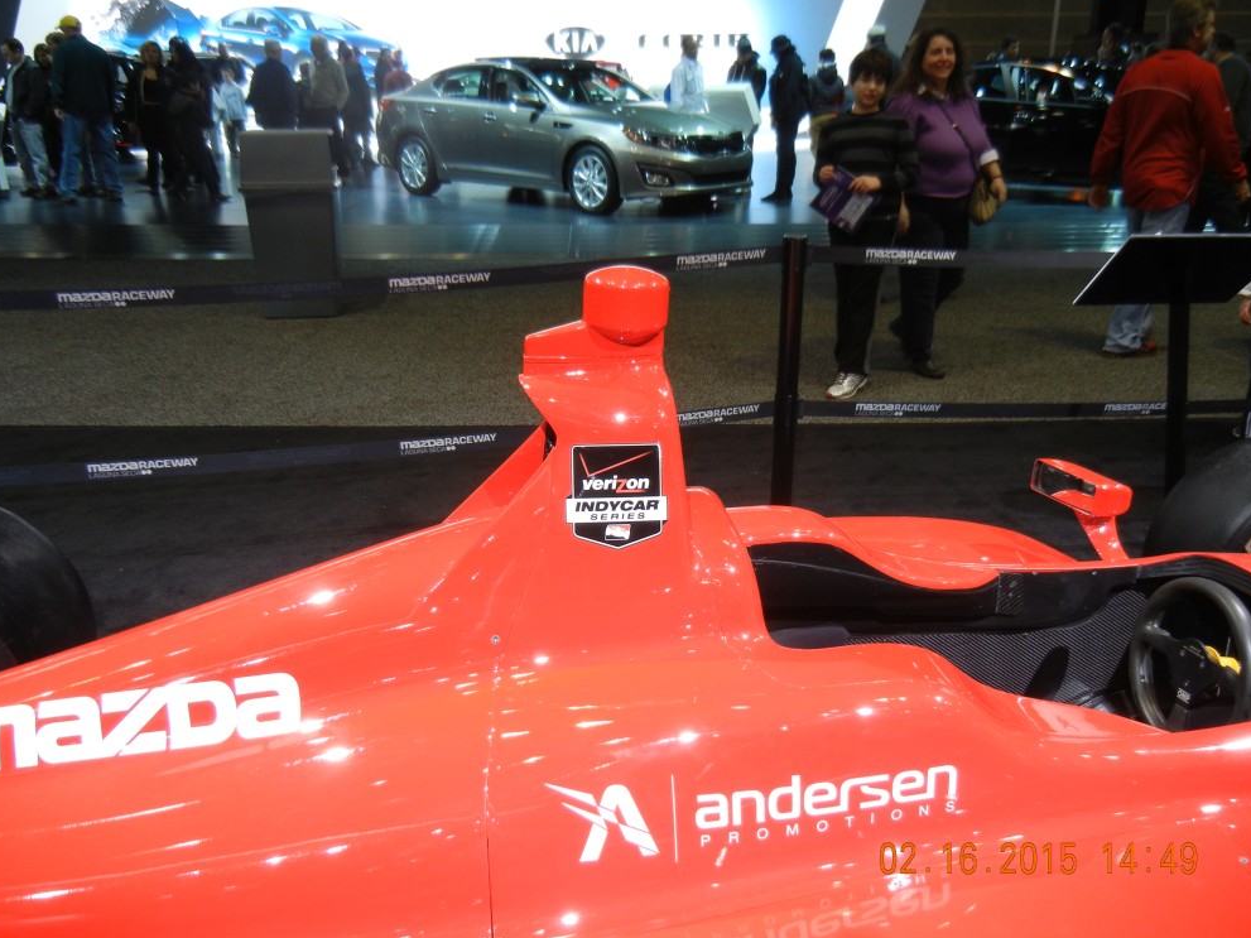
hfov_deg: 58.4
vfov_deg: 45.4
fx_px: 1120
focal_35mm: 31
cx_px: 630
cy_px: 475
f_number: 3.5
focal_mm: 5.4
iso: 192
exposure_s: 1/60
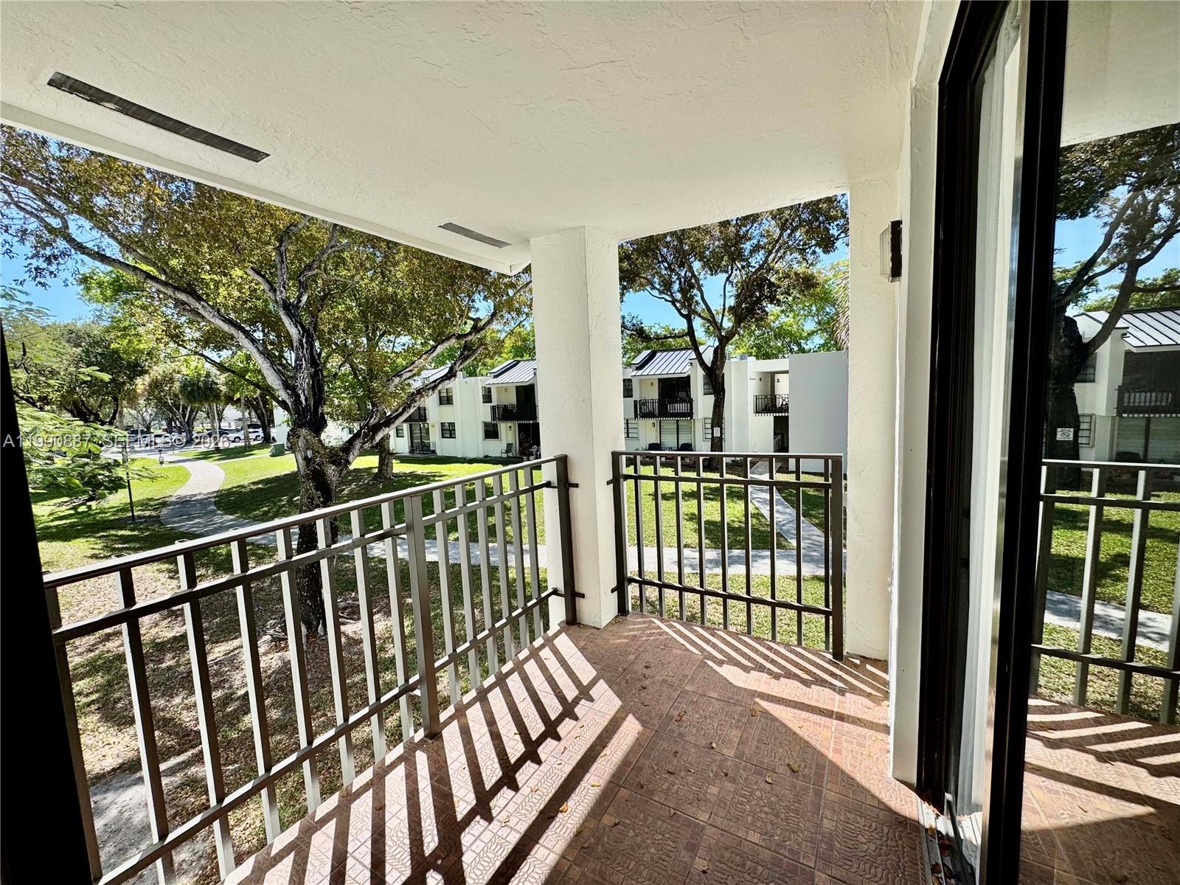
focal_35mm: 14
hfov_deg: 102.1
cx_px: 590
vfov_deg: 85.7
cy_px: 442
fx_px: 477
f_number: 2.2
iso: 40
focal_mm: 2.22
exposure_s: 1/944
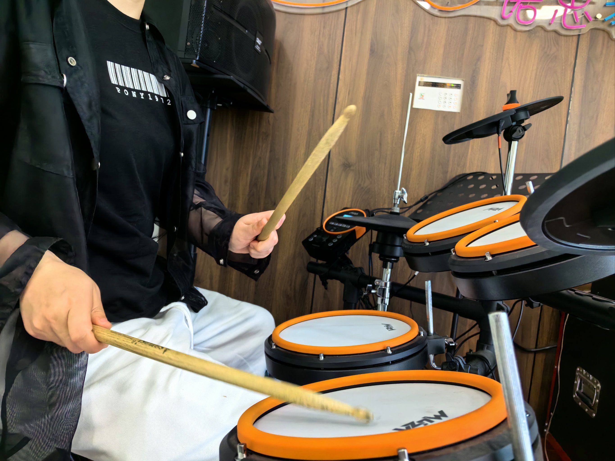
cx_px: 308
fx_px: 444
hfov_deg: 69.4
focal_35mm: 25
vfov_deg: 54.9
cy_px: 230
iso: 160
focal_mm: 5.75
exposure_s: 1/100
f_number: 2
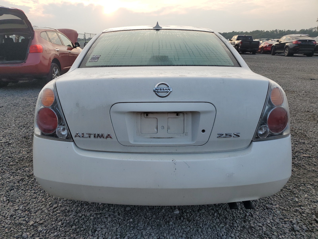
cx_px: 159
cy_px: 120
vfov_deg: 53.1
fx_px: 239
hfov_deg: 67.3
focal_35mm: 26
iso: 50
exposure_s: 1/667
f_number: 1.5
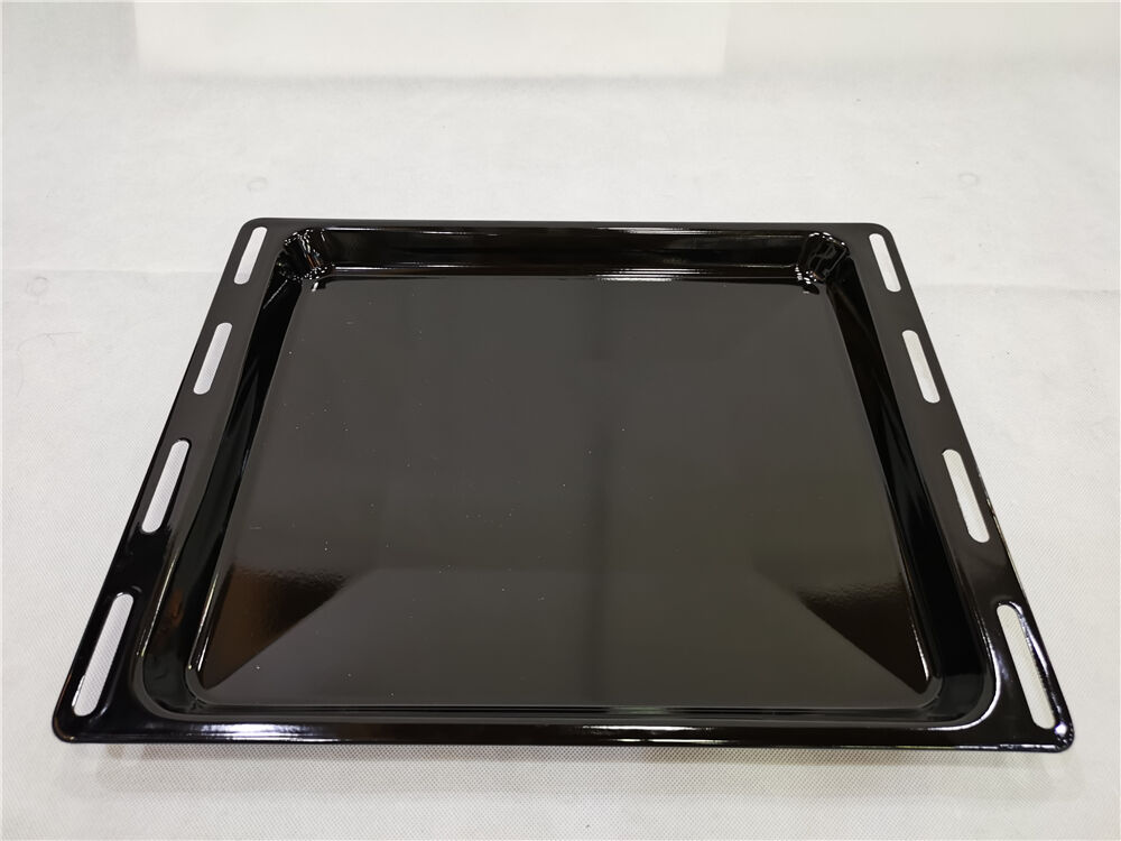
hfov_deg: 65.3
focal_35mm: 27
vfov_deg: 51.4
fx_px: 874
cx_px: 560
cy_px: 420
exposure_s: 1/50
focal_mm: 5.58
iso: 320
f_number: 1.8
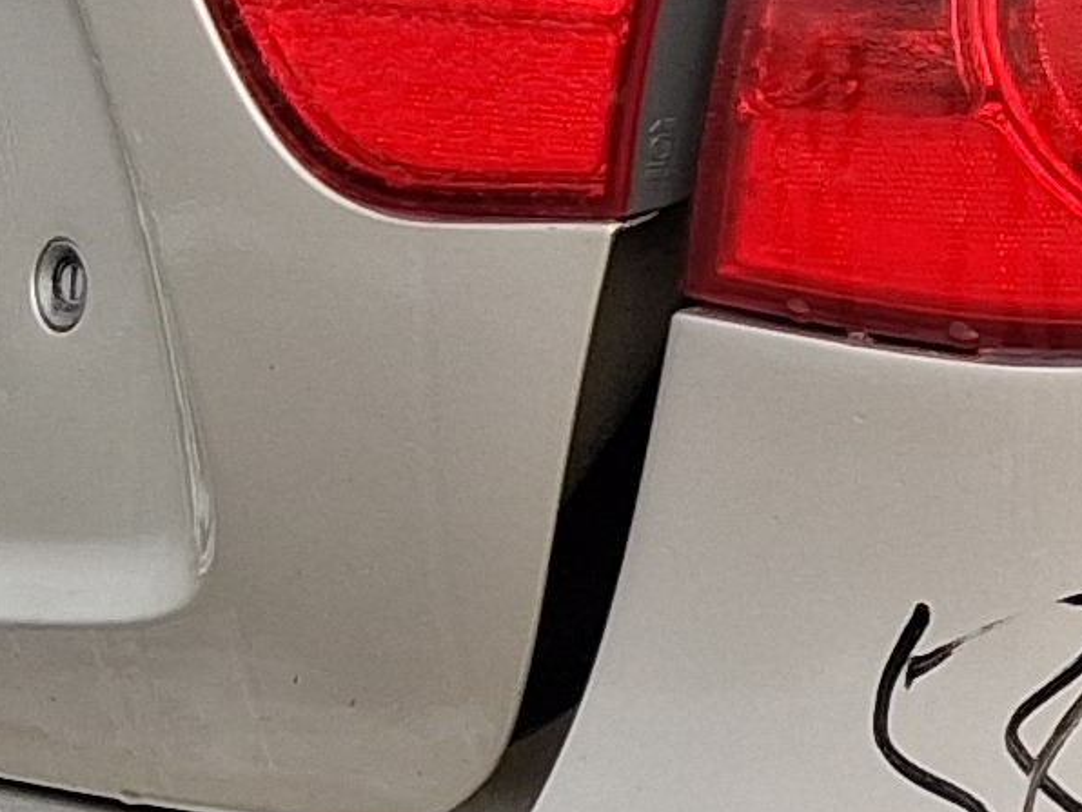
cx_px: 2213
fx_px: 5564
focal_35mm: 178
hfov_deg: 10.2
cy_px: 327
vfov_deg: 8.3
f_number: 1.8
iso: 25
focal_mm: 3.98
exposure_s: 1/144
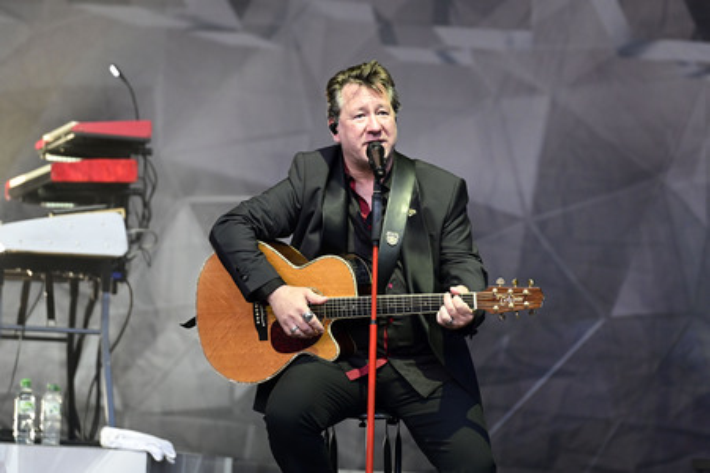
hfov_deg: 10.3
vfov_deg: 6.9
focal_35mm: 200
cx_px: 355
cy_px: 236
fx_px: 3941
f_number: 3.5
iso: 2500
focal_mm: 200
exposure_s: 1/320
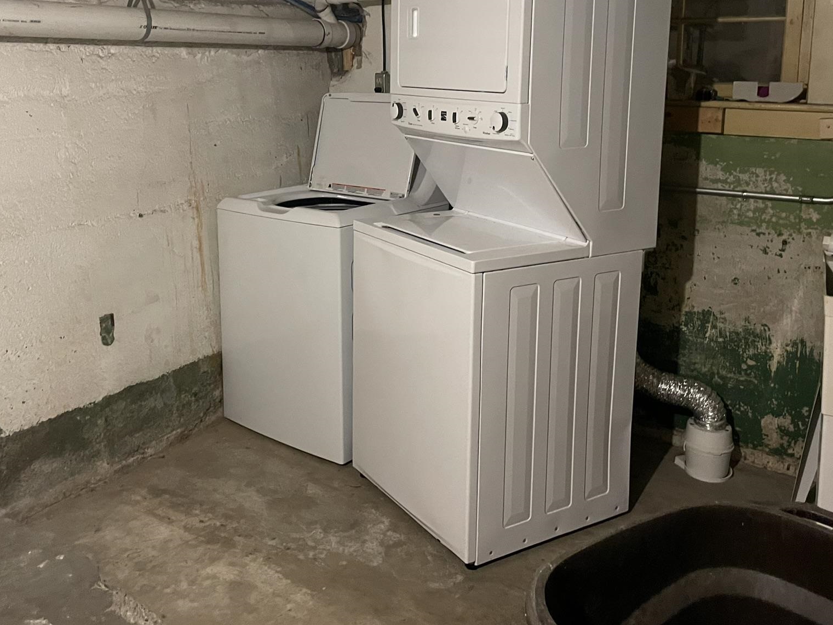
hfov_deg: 52.5
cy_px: 209
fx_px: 842
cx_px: 373
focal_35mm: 35
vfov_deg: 40.2
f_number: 1.6
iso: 500
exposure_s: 1/40
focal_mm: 4.2
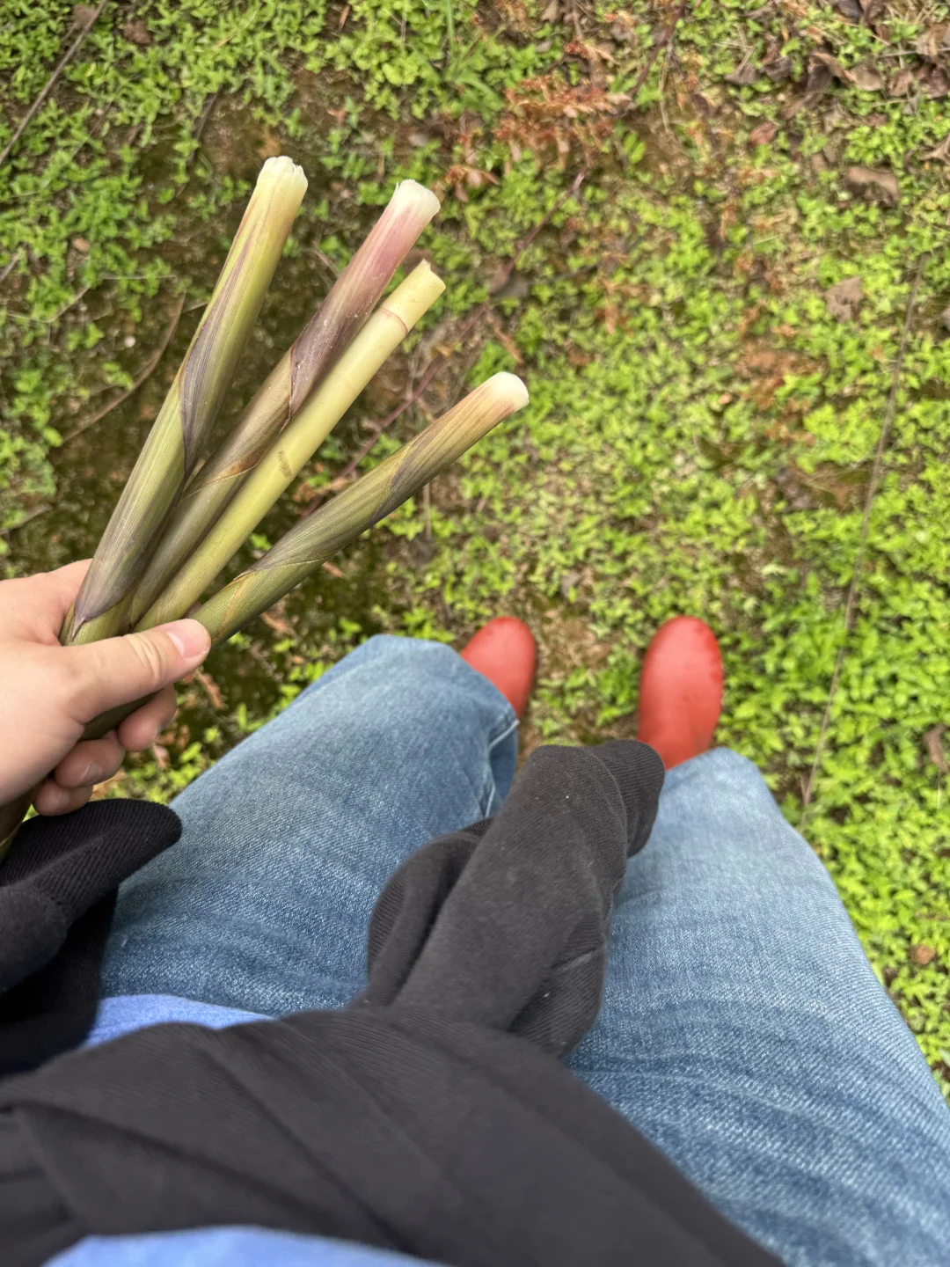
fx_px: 878
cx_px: 475
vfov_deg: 71.6
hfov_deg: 56.8
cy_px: 634
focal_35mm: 24
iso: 80
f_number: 1.78
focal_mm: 6.76
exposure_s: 1/888
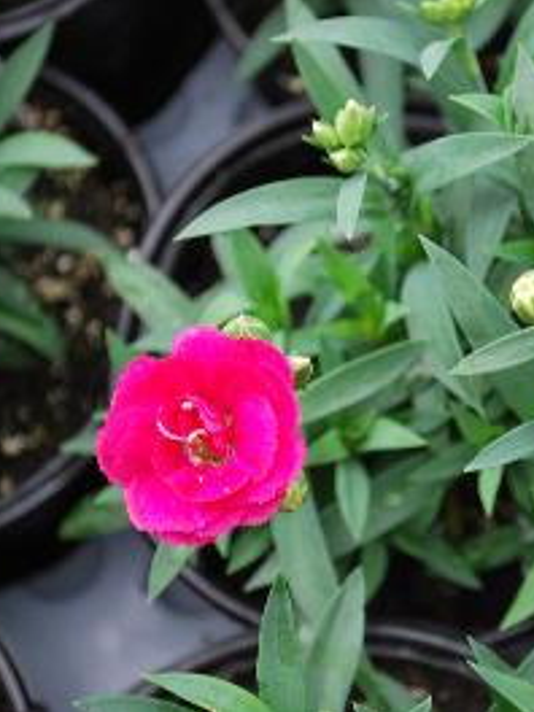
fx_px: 2160
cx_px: 496
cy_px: 356
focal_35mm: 105
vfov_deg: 18.7
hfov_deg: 13.9
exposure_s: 1/30
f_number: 5.6
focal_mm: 48
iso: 200
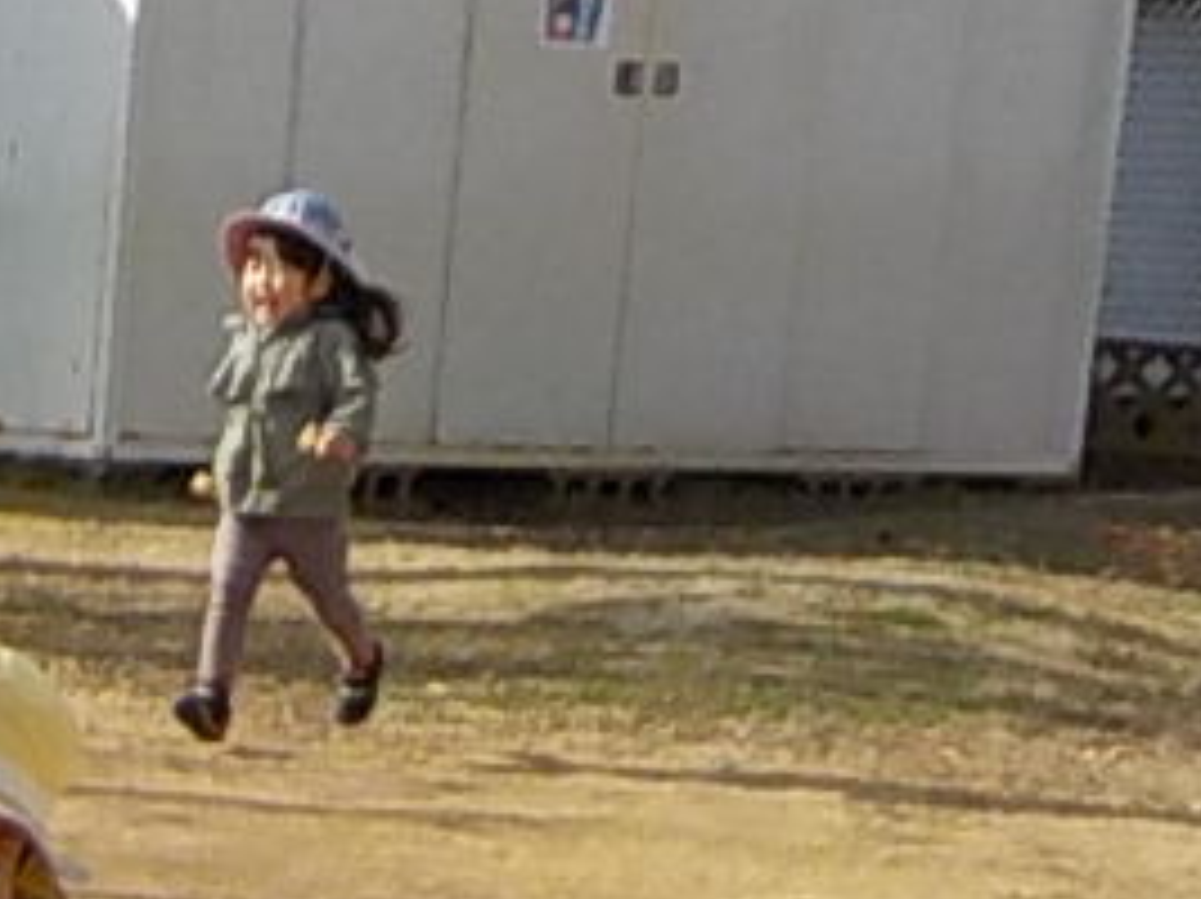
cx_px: -796
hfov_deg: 10.5
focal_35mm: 180
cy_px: 2279
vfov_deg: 7.6
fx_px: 6242
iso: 125
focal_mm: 4.1
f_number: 3.3
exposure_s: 1/1000
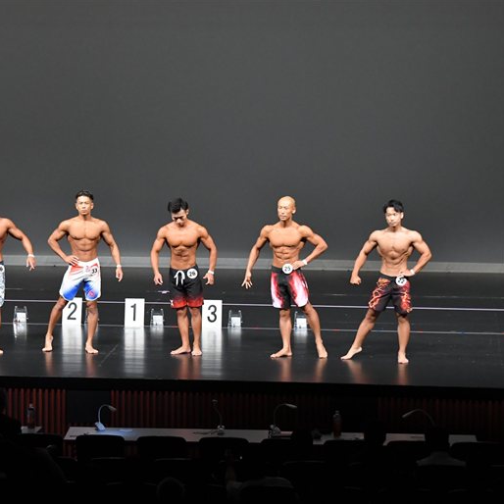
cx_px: 128
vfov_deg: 11.6
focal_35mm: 150
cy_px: 252
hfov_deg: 11.6
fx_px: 2471
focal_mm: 78
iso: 4000
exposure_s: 1/400
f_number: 5.6
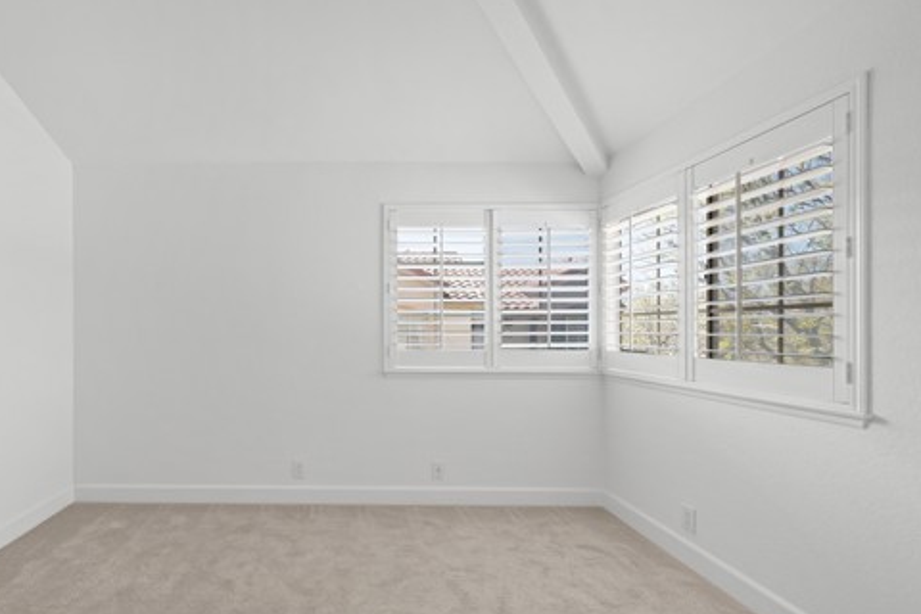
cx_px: 343
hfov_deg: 94.7
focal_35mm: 16
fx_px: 409
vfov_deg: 73.5
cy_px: 339
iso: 1000
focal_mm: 12
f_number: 4
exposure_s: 1/40
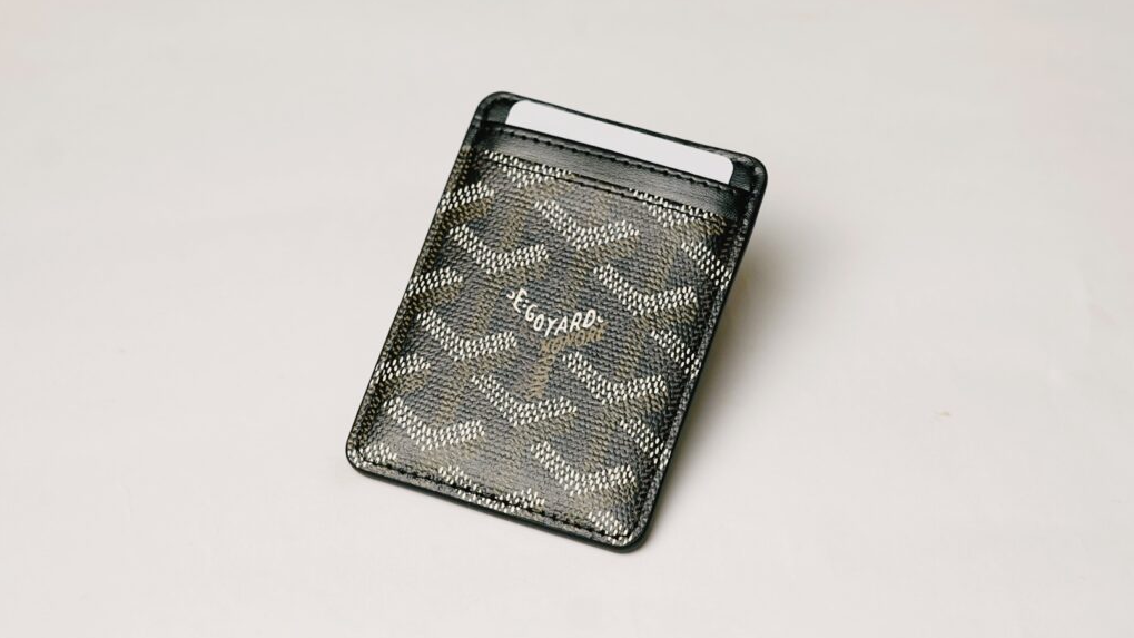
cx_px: 566
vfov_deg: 15.3
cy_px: 305
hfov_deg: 26.9
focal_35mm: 79
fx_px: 2375
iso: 400
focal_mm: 50
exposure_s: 1/160
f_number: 4
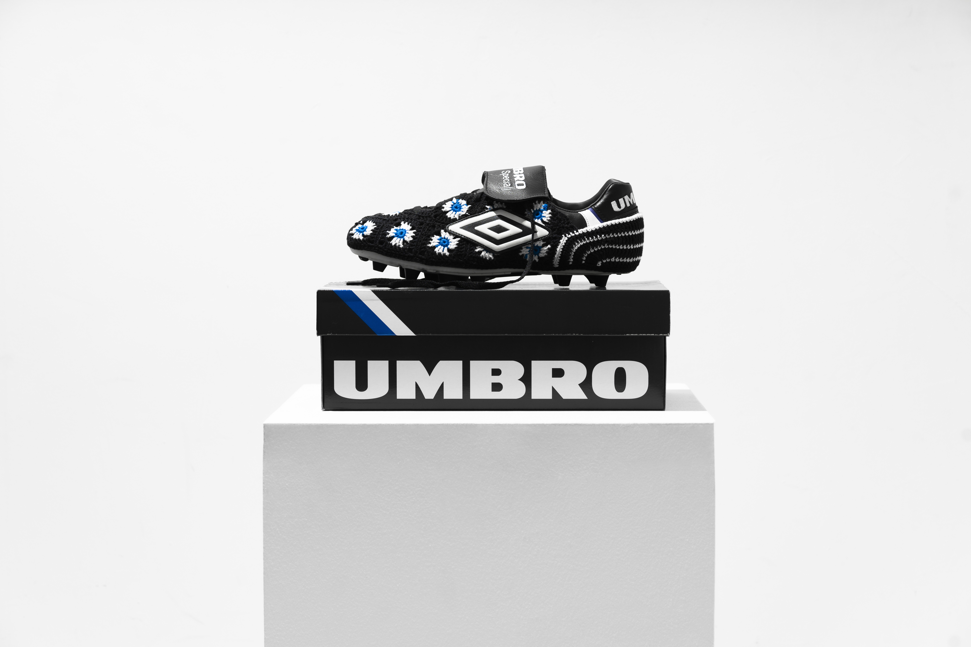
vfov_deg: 16.1
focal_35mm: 85
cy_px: 324
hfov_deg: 23.9
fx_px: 2293
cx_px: 486
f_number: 5.6
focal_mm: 85
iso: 100
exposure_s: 1/160
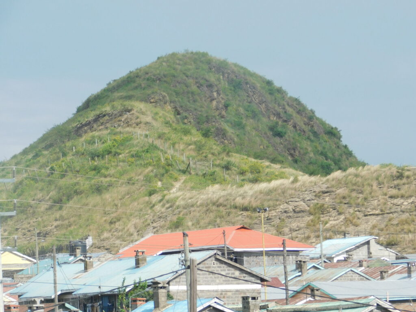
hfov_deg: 7.4
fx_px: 3197
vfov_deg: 5.6
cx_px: 208
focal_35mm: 266
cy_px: 156
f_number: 5.7
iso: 125
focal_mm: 47.2
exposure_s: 1/400
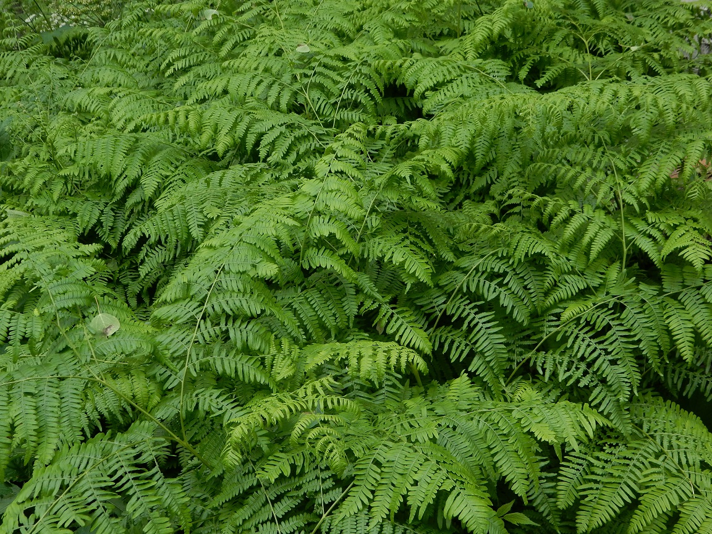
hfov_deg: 37.5
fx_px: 1049
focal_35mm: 51
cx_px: 356
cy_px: 267
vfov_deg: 28.6
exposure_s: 1/60
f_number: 4.5
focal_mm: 9
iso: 125
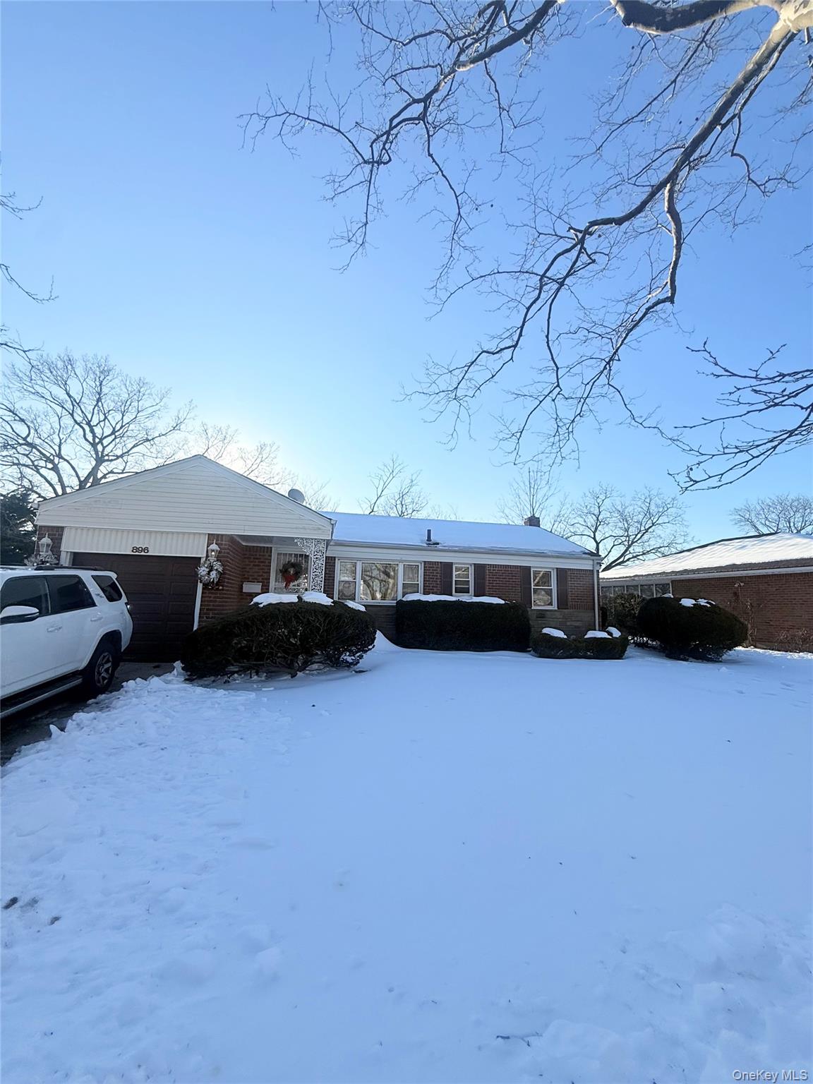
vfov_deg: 102.1
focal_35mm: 14
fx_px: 438
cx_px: 406
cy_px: 542
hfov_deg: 85.7
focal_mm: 2.22
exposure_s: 1/2410
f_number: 2.2
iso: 50
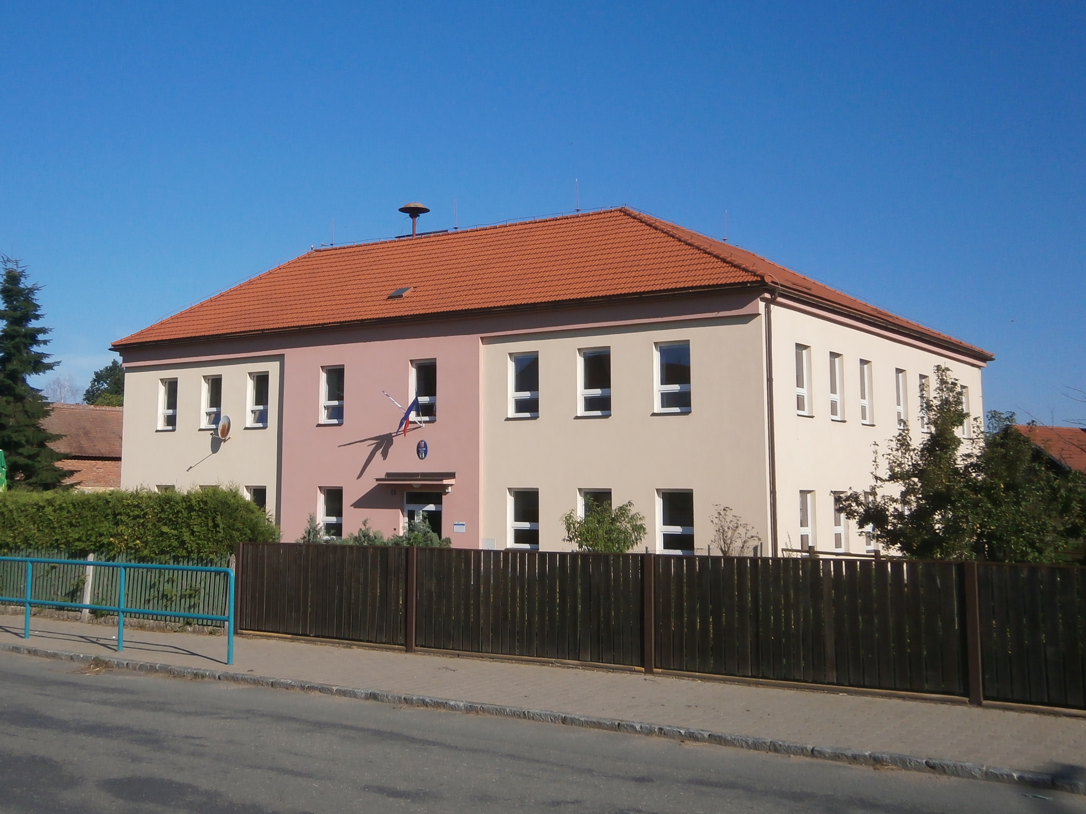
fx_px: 973
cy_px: 407
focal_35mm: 31
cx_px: 543
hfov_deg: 58.4
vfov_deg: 45.4
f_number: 8.3
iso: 80
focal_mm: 5.5
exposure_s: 1/320
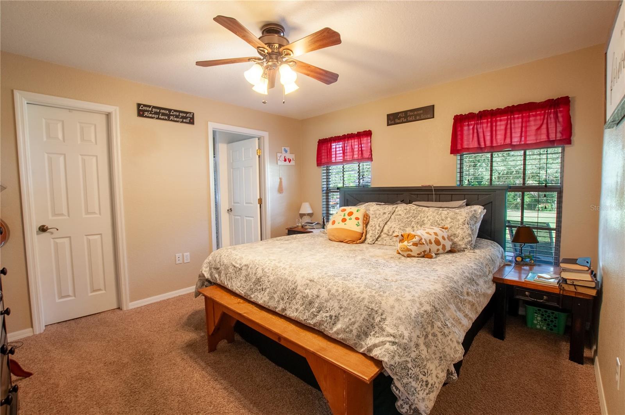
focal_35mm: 15
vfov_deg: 77.2
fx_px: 260
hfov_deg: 100.5
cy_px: 208
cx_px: 312
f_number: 9
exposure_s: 1/60
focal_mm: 10
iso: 400
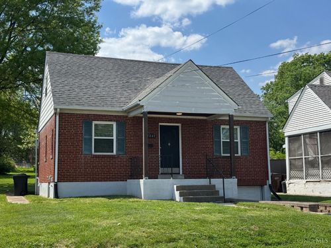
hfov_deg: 39.7
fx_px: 459
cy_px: 124
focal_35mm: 48
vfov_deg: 30.3
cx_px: 166
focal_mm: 6.76
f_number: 1.78
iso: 64
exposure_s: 1/3610
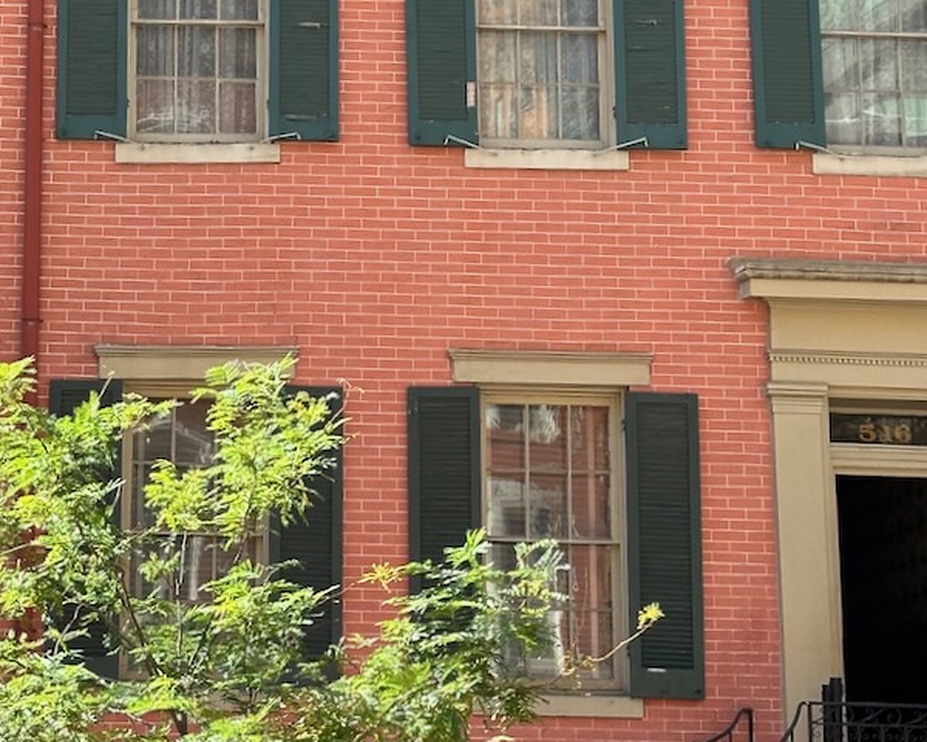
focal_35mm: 100
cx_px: 582
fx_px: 2744
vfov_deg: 15.3
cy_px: 204
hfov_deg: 19.1
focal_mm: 6.86
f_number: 1.78
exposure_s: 1/880
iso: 64
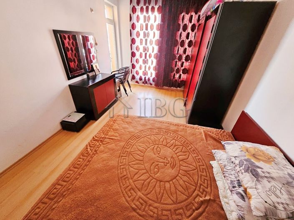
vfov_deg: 89.9
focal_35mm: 13
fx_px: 110
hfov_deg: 106.2
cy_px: 110
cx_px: 147
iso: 320
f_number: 2.2
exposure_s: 1/50
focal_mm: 1.7
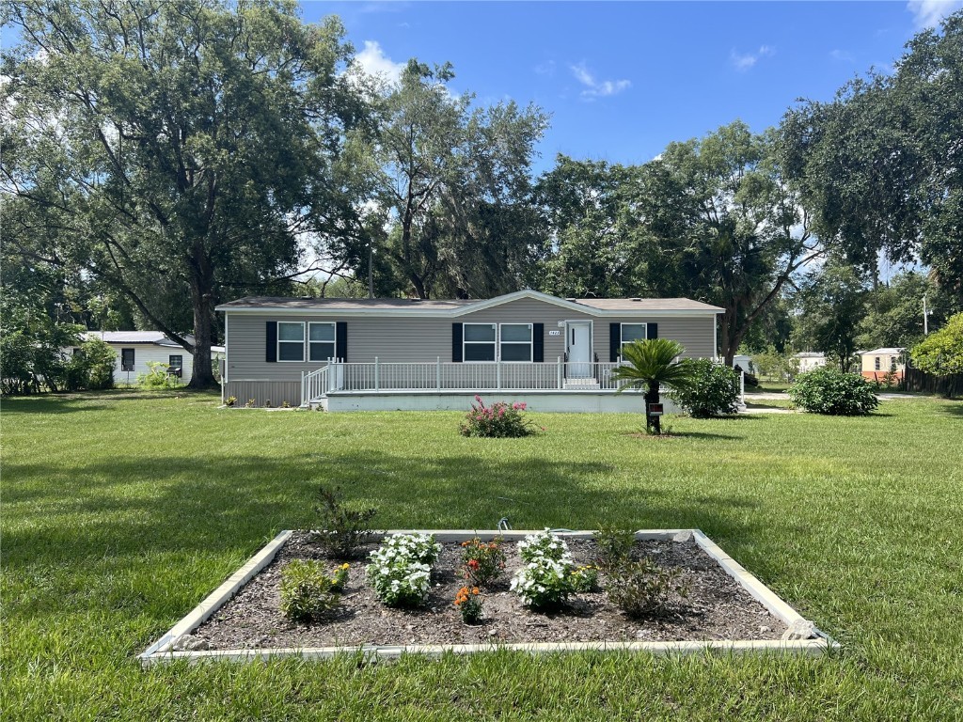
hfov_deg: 67.3
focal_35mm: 26
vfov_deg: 53.1
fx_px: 723
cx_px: 482
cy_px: 361
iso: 50
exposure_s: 1/1838
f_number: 1.5
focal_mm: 5.7
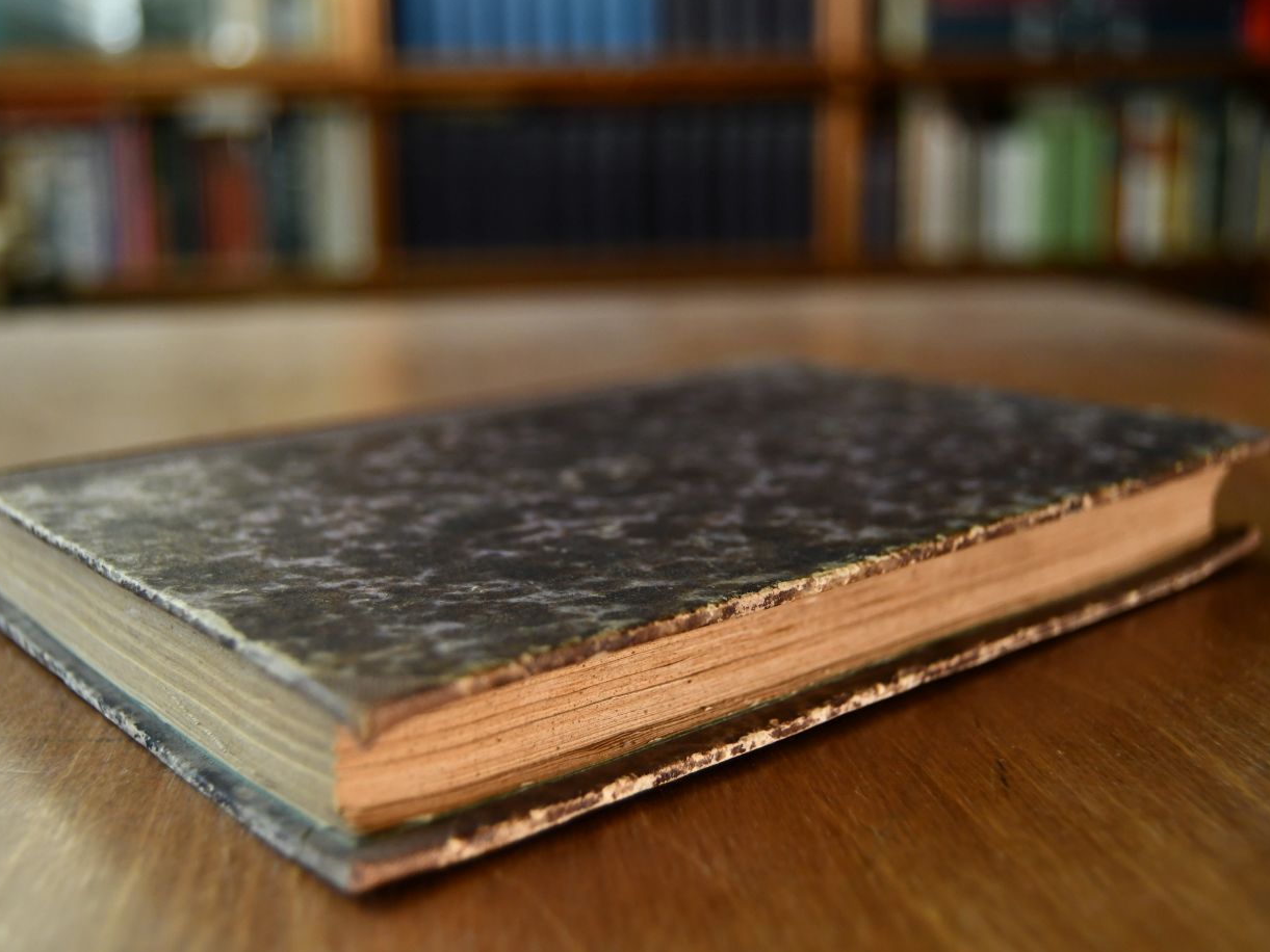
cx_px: 586
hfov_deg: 43.8
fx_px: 1578
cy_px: 479
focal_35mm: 43
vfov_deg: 33.6
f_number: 4
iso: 800
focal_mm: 26
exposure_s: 1/160
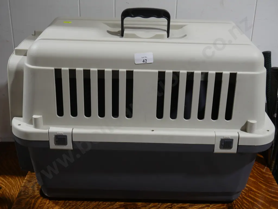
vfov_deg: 30.3
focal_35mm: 48
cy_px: 104
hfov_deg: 39.6
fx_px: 386
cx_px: 139
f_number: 5.2
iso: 400
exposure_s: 1/60
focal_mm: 24
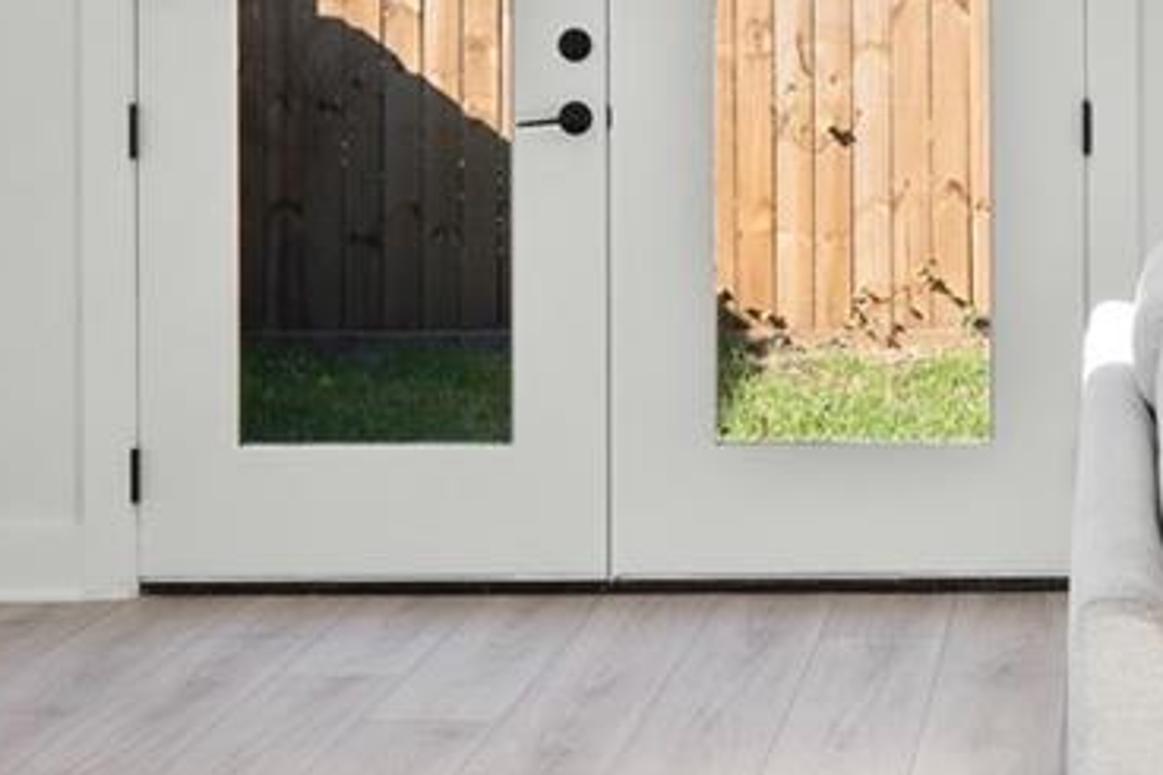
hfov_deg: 22.0
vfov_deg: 15.0
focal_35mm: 89
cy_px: -24
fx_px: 2874
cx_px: 1172
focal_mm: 16
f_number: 9
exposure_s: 1/8
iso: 200
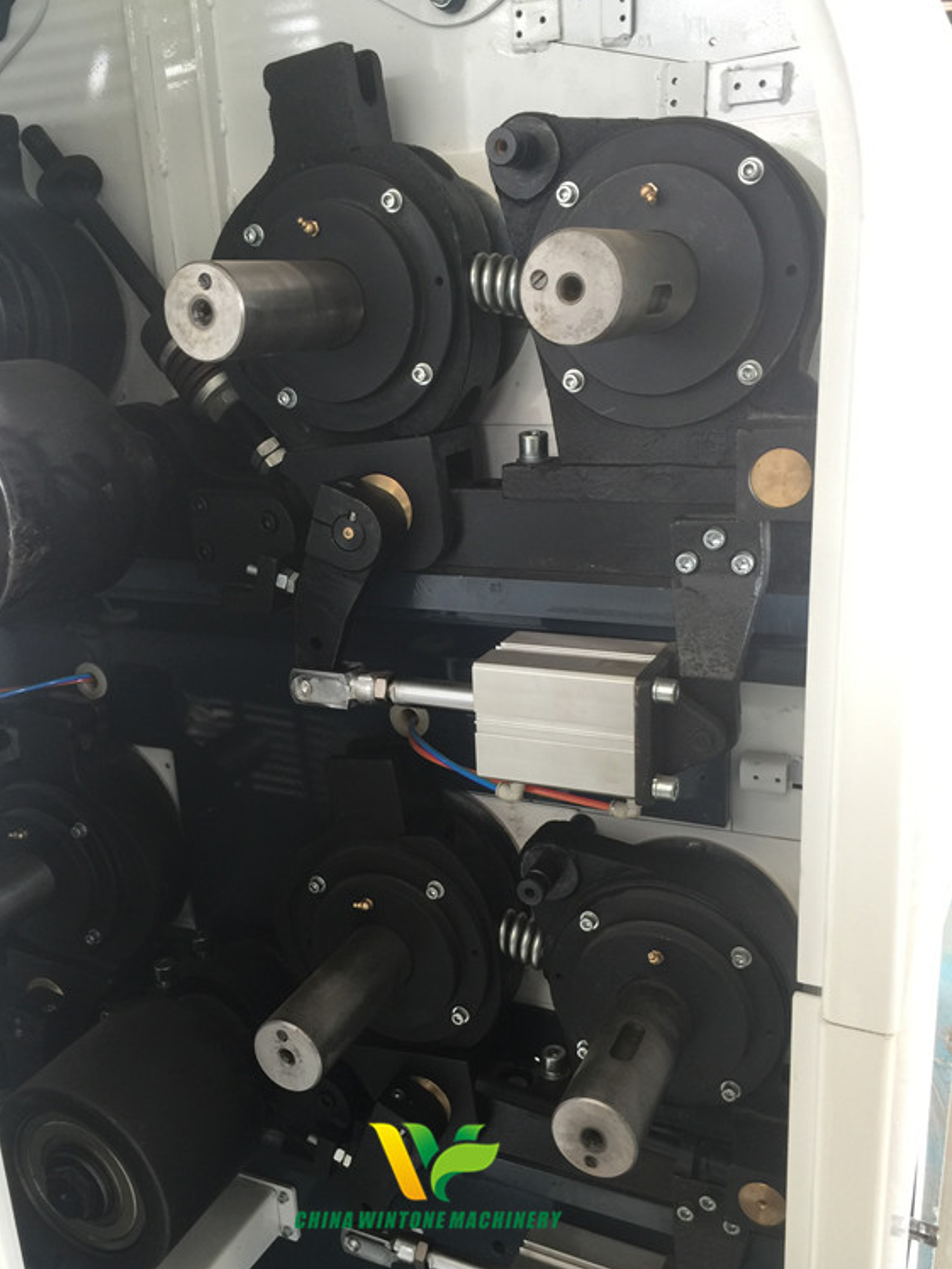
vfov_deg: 58.3
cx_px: 446
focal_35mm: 31
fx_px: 1137
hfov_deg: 45.4
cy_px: 660
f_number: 2.2
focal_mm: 4.15
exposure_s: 1/33
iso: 32
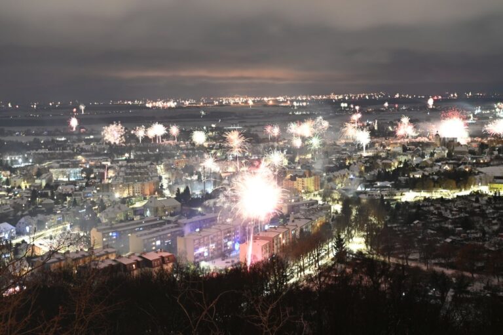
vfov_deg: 27.0
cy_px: 168
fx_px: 698
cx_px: 252
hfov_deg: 39.6
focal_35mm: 50
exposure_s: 13
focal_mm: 50
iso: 160
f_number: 5.6
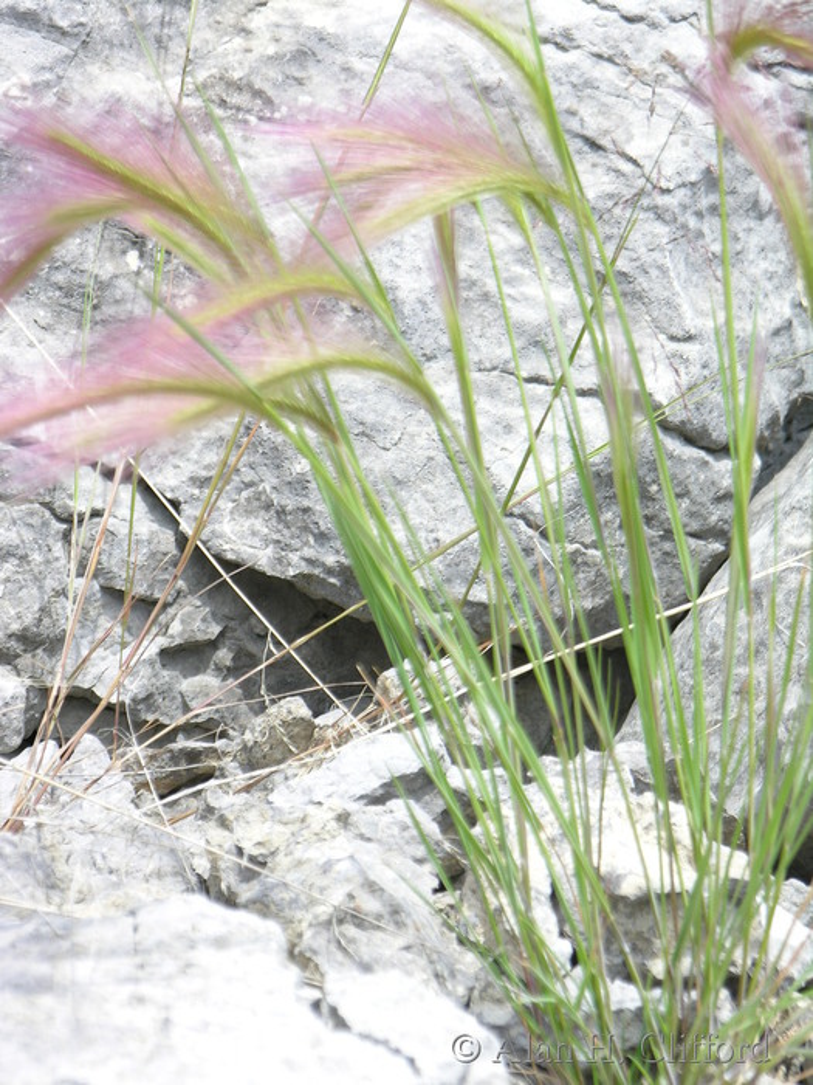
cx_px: 406
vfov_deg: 11.3
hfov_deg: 8.5
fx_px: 5480
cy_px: 542
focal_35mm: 175
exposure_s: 1/177
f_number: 4
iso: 50
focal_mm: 44.5
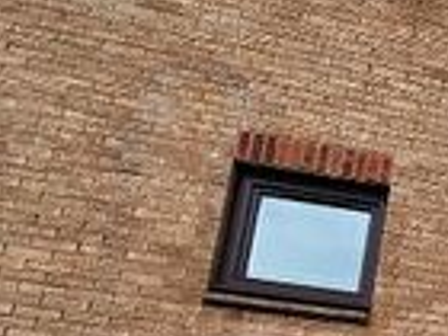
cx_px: 963
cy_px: 530
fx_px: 841
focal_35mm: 65
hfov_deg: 17.4
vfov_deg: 19.2
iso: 50
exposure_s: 1/329
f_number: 2.2
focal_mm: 2.2
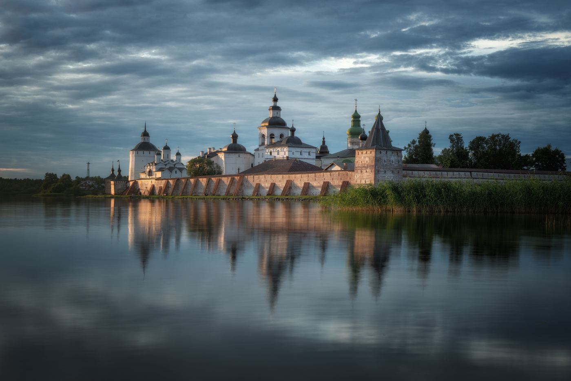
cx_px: 286
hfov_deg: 35.6
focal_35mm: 56
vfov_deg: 24.2
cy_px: 190
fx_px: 888
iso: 100
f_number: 11
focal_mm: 56
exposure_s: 2.5
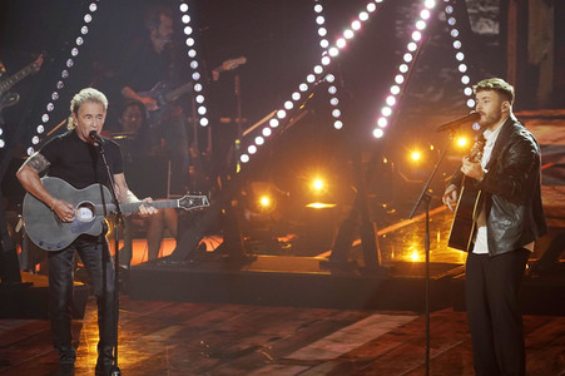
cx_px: 282
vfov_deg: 5.2
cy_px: 188
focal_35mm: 264
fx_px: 4140
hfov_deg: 7.8
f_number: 5.6
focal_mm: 264
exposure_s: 1/160
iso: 4000
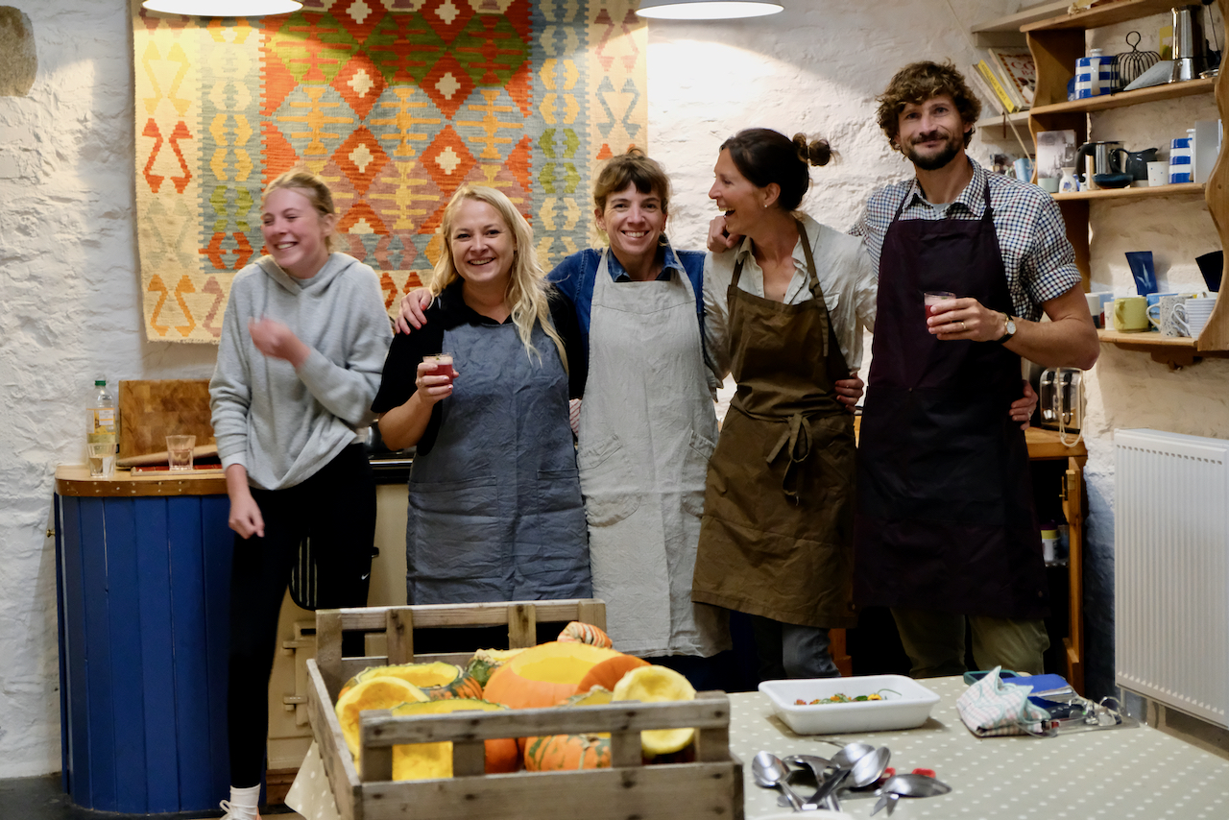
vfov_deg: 23.0
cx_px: 614
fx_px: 2015
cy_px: 410
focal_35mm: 59
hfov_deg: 33.9
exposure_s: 1/60
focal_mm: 39
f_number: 3.6
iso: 4000
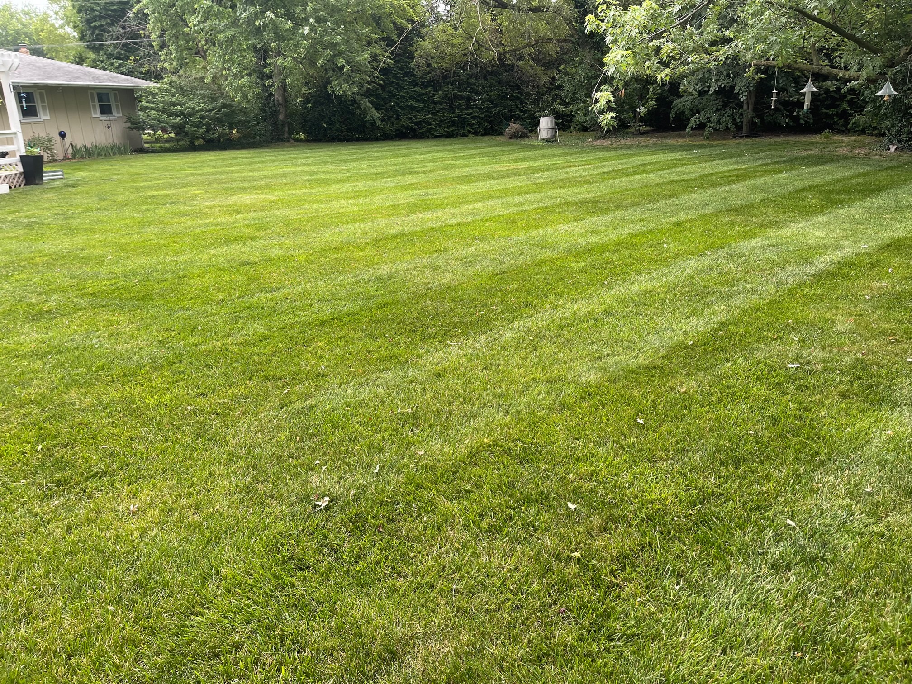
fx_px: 685
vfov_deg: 53.1
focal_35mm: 26
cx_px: 456
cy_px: 342
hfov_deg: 67.3
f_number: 1.6
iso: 32
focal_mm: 5.1
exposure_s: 1/454
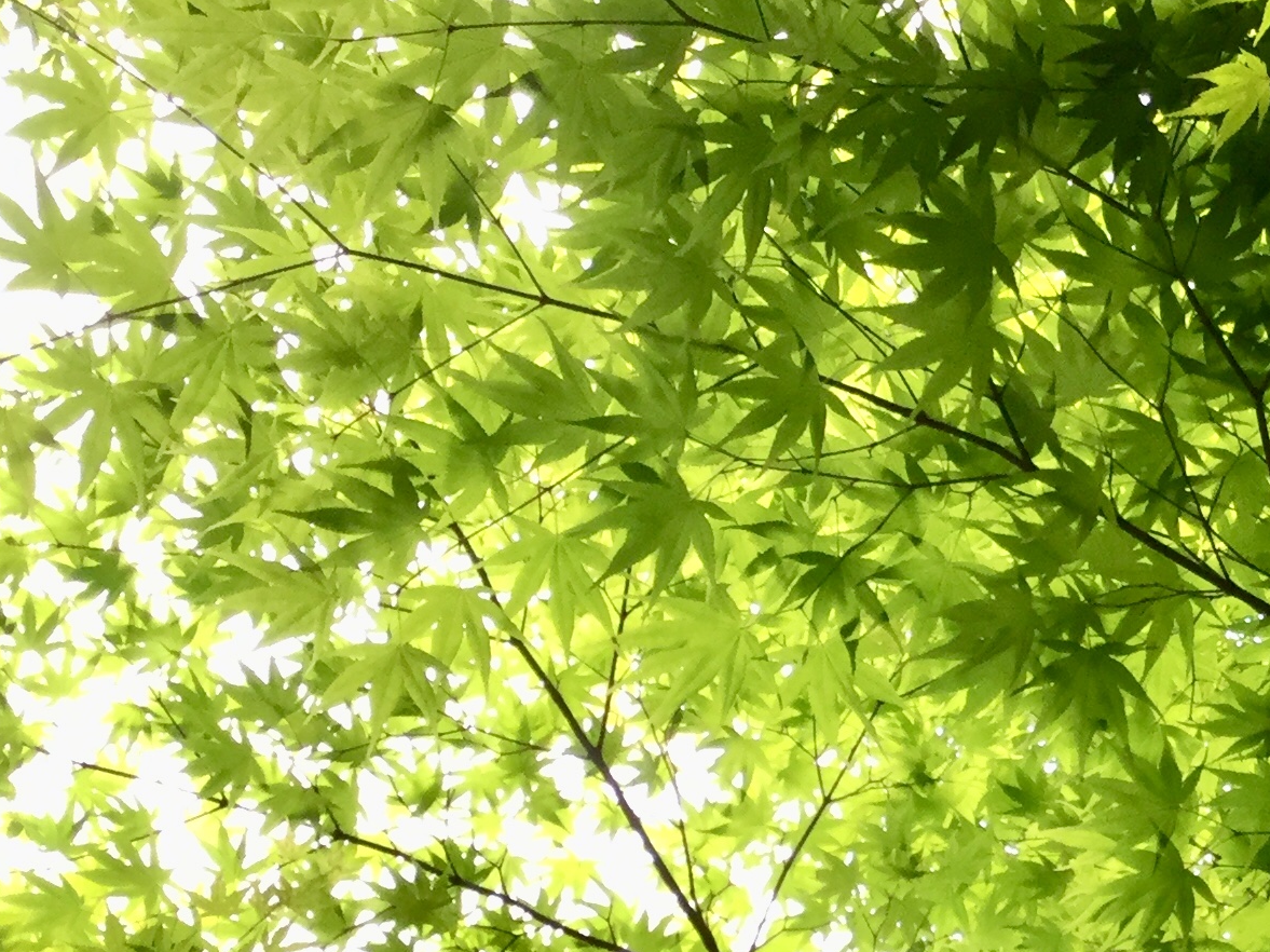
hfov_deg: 21.5
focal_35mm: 86
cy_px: 628
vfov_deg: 17.1
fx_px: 3154
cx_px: 1412
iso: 25
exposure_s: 1/40
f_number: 2.4
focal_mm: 3.3
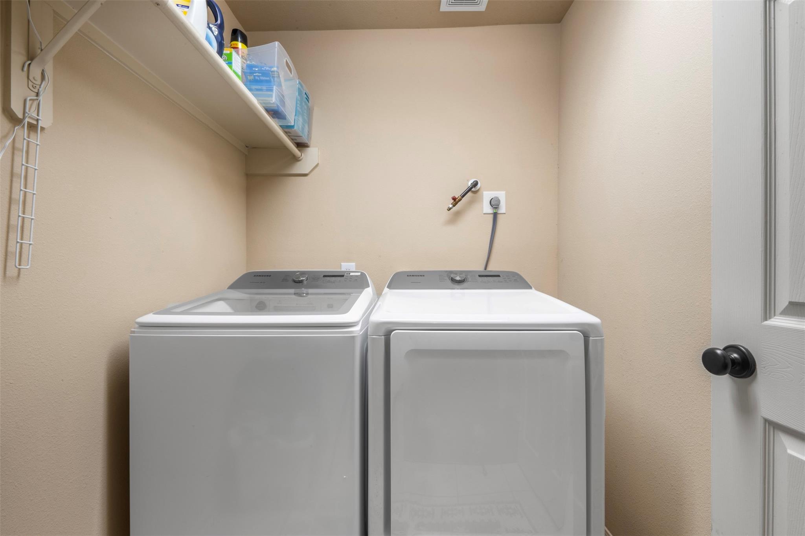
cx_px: 402
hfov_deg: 100.4
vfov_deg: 77.3
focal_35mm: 15
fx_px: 335
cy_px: 268
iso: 250
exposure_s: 4
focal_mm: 15
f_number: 9
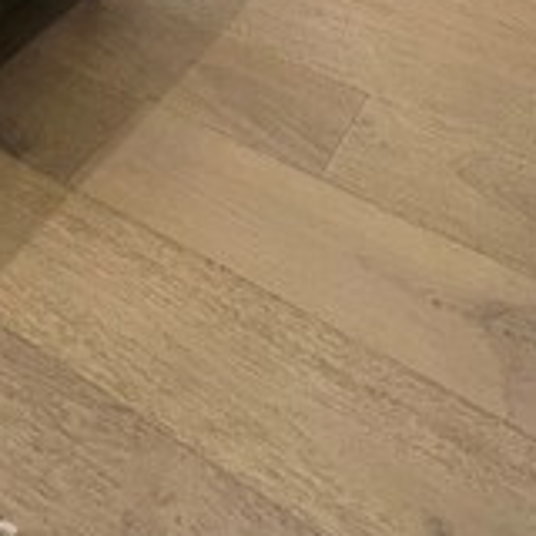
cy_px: -472
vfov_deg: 21.0
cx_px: 338
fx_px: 806
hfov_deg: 36.6
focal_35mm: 46
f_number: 1.8
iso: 125
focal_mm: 1.57
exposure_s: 1/120
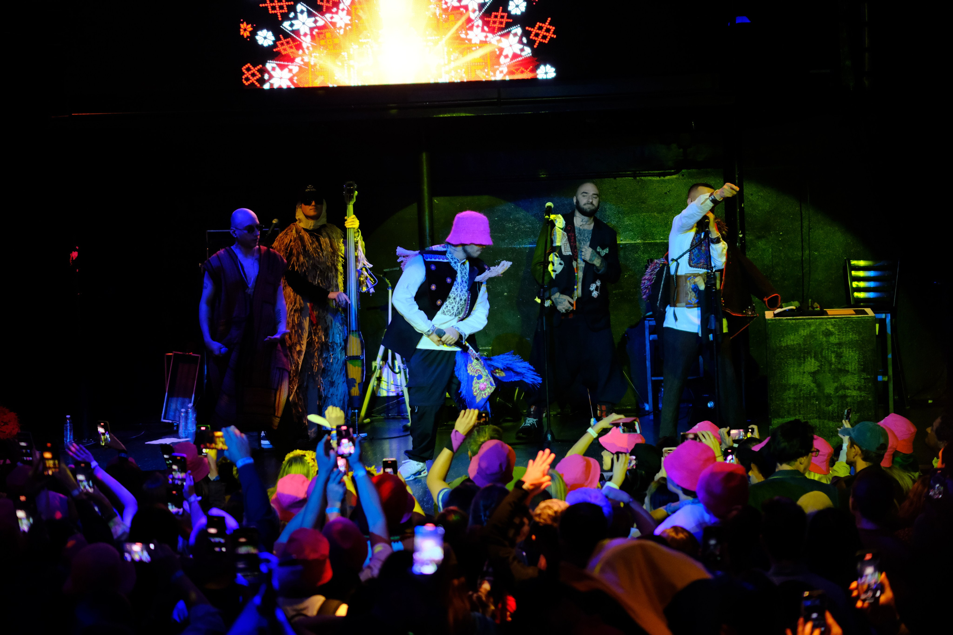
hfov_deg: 24.2
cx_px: 476
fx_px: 2224
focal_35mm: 84
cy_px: 318
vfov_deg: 16.3
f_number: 1.4
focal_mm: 56
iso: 3200
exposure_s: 1/800
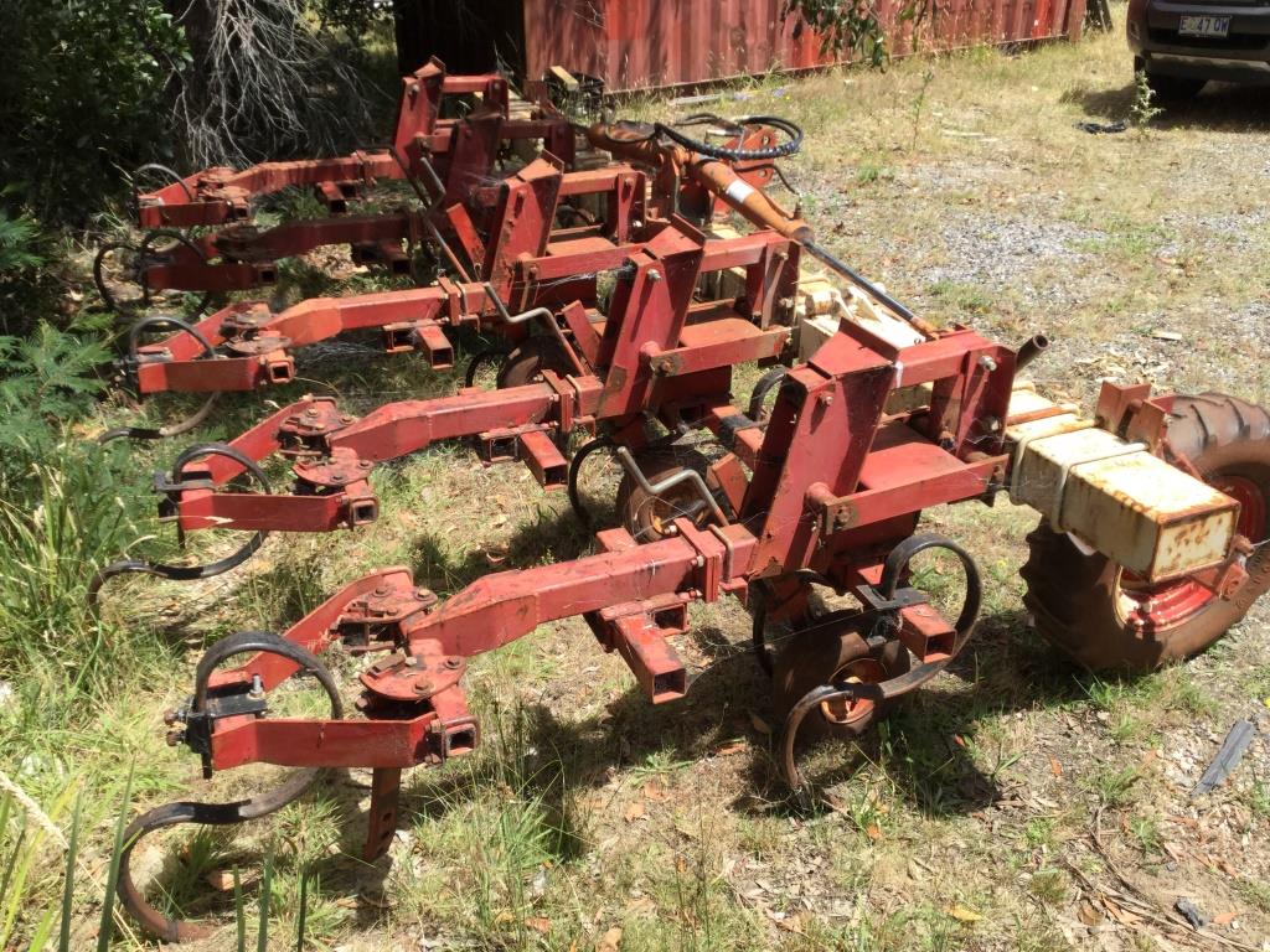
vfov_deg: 45.4
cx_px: 635
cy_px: 476
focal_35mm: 31
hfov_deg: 58.4
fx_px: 1137
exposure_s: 1/799
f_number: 2.4
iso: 25
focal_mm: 3.3
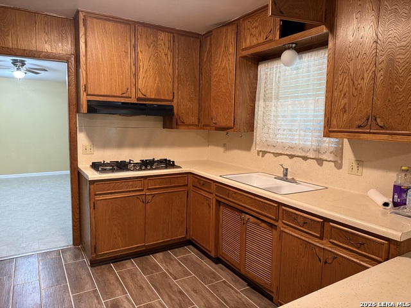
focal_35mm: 24
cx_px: 206
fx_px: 285
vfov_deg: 56.8
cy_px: 154
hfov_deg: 71.6
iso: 320
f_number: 1.78
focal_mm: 6.76
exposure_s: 1/60
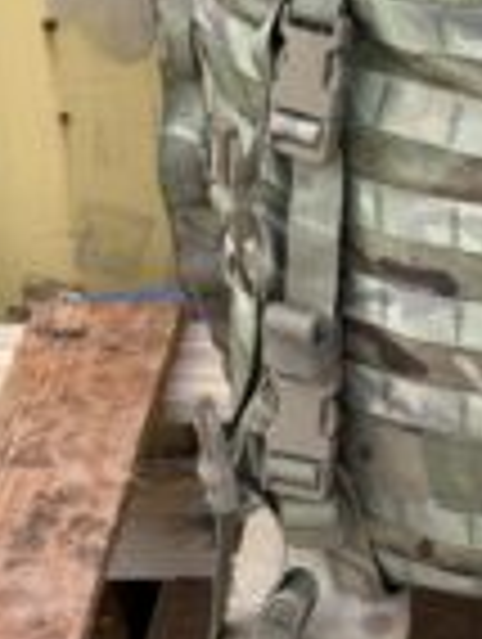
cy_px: 76
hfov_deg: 10.8
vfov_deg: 14.5
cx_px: 599
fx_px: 2499
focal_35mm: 135
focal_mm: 6.76
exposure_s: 1/699
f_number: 1.78
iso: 64
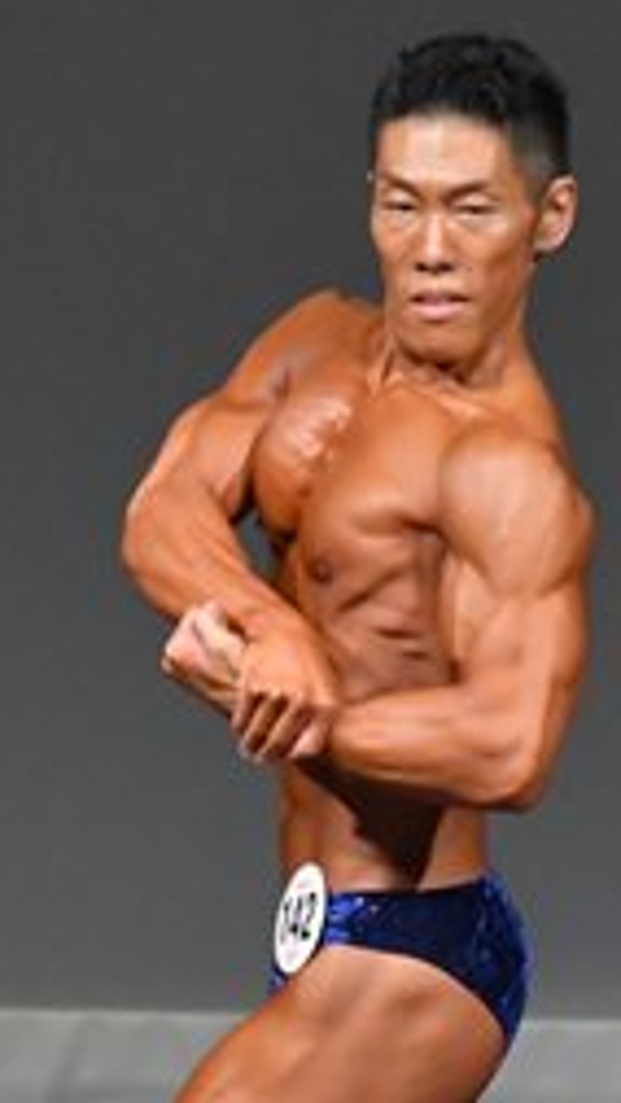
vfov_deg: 1.9
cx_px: -37
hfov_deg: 1.1
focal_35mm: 1112
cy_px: 1042
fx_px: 32509
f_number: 5.6
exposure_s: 1/400
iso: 4000
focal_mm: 230
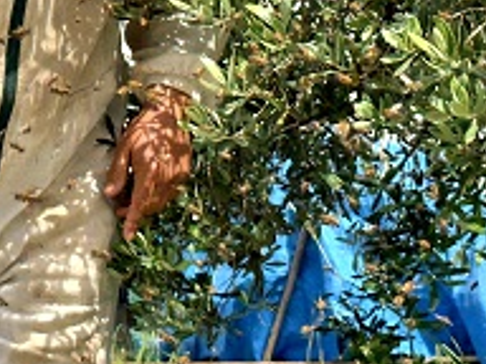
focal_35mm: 150
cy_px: 56
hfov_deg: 12.7
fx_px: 2106
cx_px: -142
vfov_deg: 9.9
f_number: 1.78
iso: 64
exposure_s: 1/4975
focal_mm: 6.76
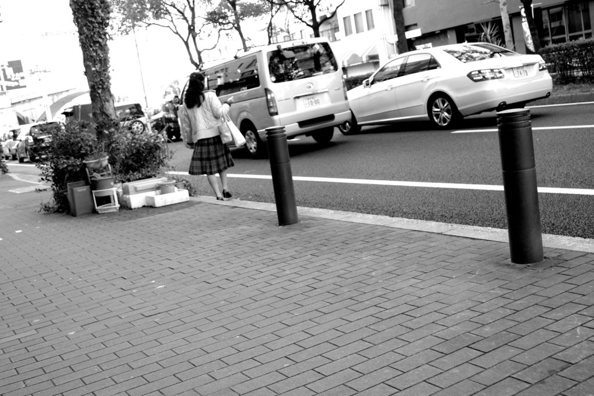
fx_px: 676
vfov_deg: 32.6
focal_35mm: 41
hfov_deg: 47.4
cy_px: 198
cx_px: 297
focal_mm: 24.2
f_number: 5
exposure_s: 1/125
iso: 400
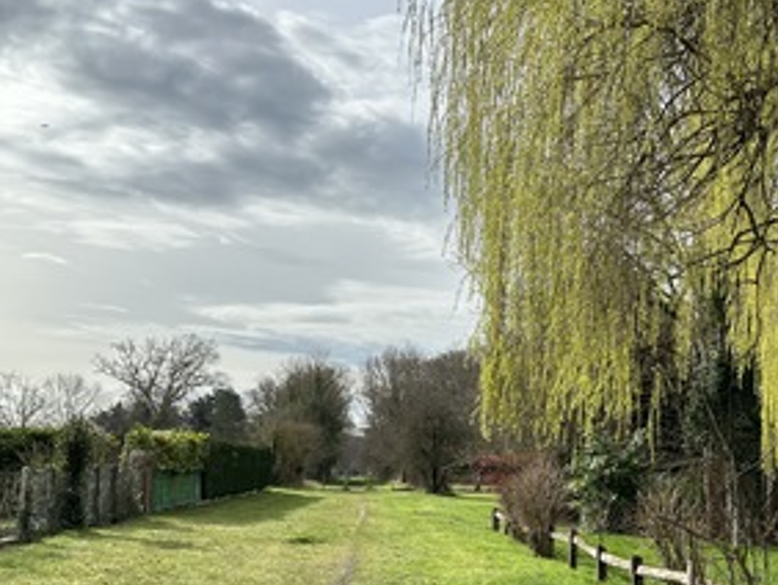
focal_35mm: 51
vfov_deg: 28.2
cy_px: 436
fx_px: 1147
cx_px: 739
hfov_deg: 34.7
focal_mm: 6.86
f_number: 1.78
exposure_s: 1/2591
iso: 80
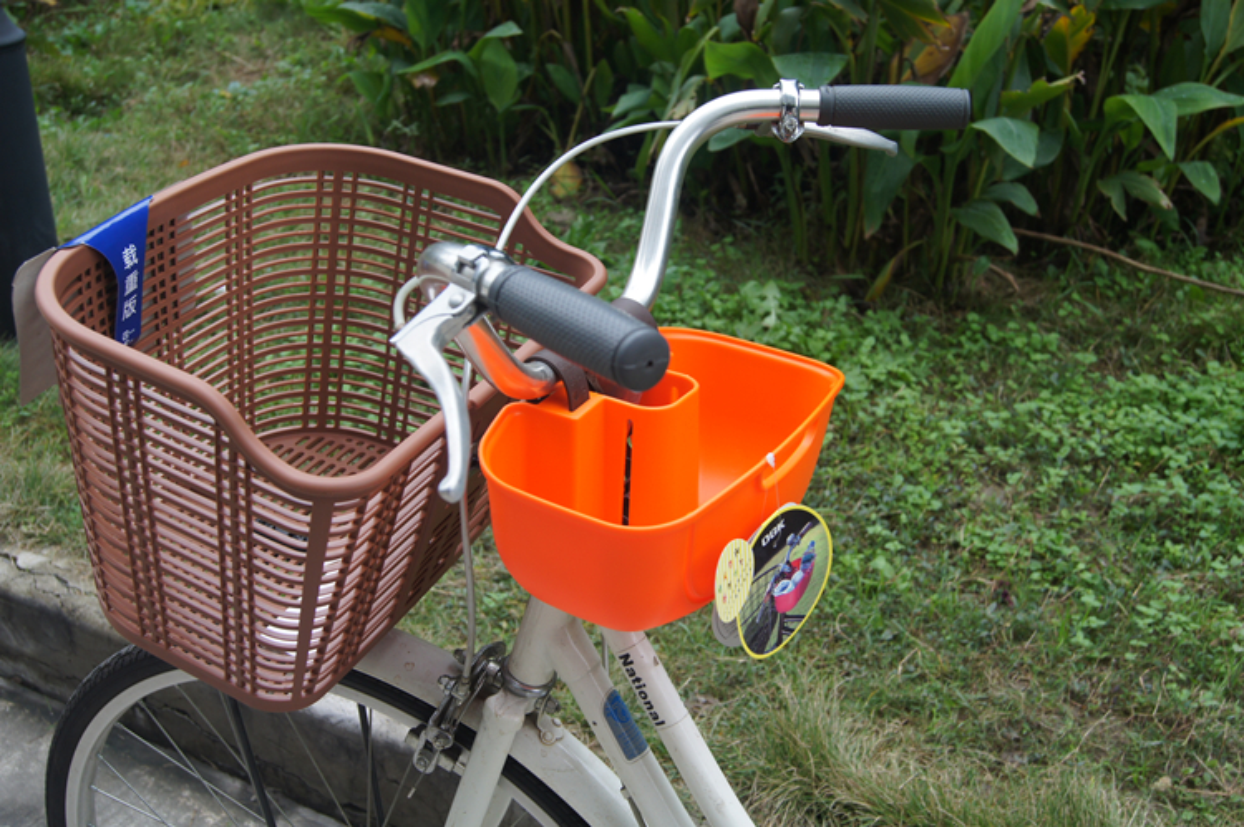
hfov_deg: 46.4
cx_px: 622
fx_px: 1450
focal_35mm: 42
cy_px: 414
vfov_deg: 31.9
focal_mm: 28
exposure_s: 1/60
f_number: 5.6
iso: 200
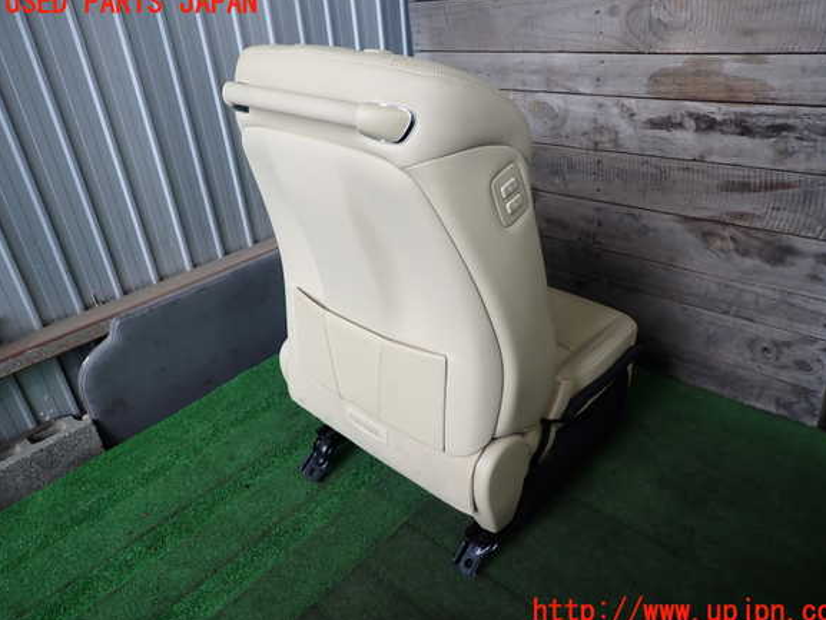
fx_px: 621
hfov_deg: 67.3
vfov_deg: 53.1
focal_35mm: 26
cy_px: 308
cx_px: 427
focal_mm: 4.5
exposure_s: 1/80
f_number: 2
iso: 100
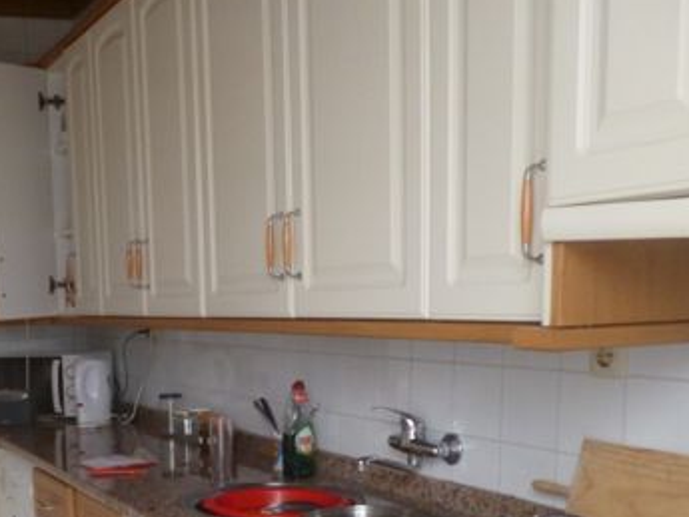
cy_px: 483
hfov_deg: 36.8
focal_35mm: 49
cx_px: 87
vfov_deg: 28.3
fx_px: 976
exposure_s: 1/60
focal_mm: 4.3
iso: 200
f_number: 2.5
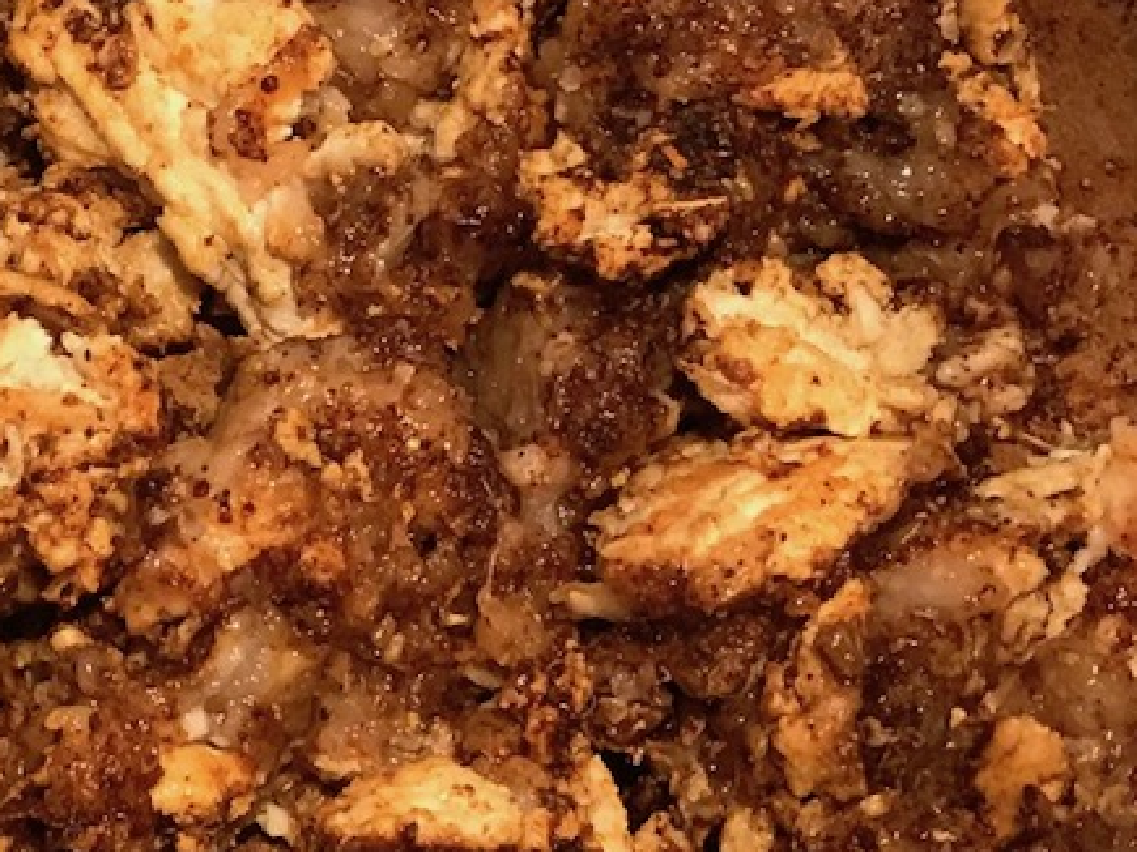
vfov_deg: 14.4
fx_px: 3382
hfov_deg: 18.4
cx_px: -107
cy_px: 348
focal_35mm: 103
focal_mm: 3.99
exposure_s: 1/15
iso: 50
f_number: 1.8
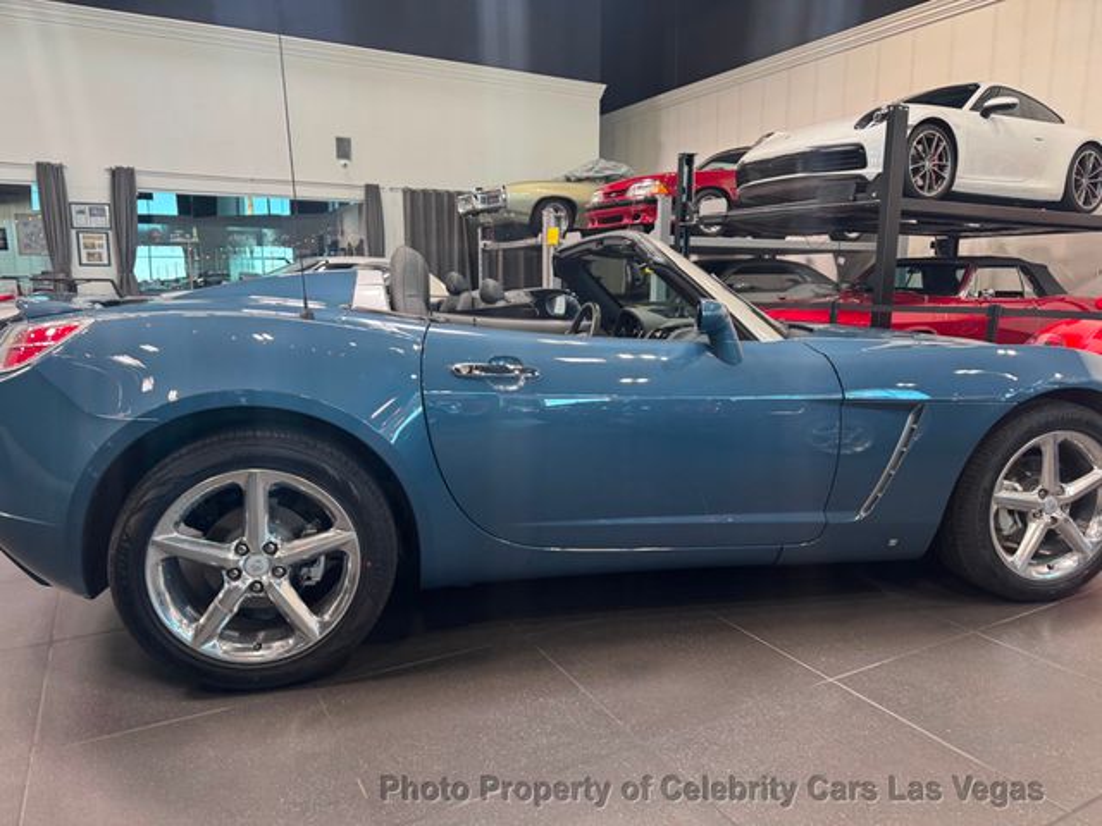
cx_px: 551
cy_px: 413
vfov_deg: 56.8
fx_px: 764
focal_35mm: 24
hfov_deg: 71.6
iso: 160
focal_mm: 6.76
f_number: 1.78
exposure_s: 1/60
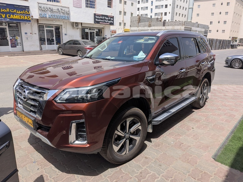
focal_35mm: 24
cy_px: 91
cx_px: 122
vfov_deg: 56.8
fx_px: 168
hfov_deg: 71.6
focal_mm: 4.53
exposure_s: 1/2058
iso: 37
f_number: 1.7
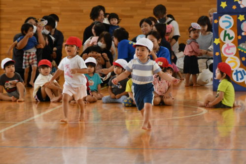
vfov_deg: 5.5
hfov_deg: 8.2
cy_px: 82
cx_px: 123
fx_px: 1709
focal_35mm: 250
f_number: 6
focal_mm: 125
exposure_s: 1/160
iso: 800
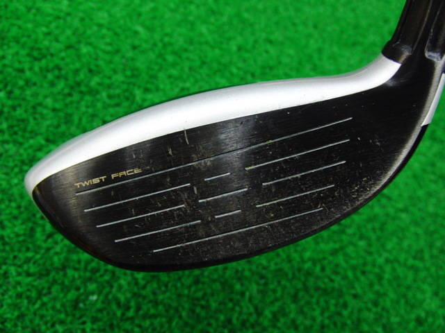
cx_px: 222
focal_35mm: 37
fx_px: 476
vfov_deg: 38.7
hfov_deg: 50.1
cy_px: 166
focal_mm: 6.42
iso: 400
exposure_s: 1/30
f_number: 3.6
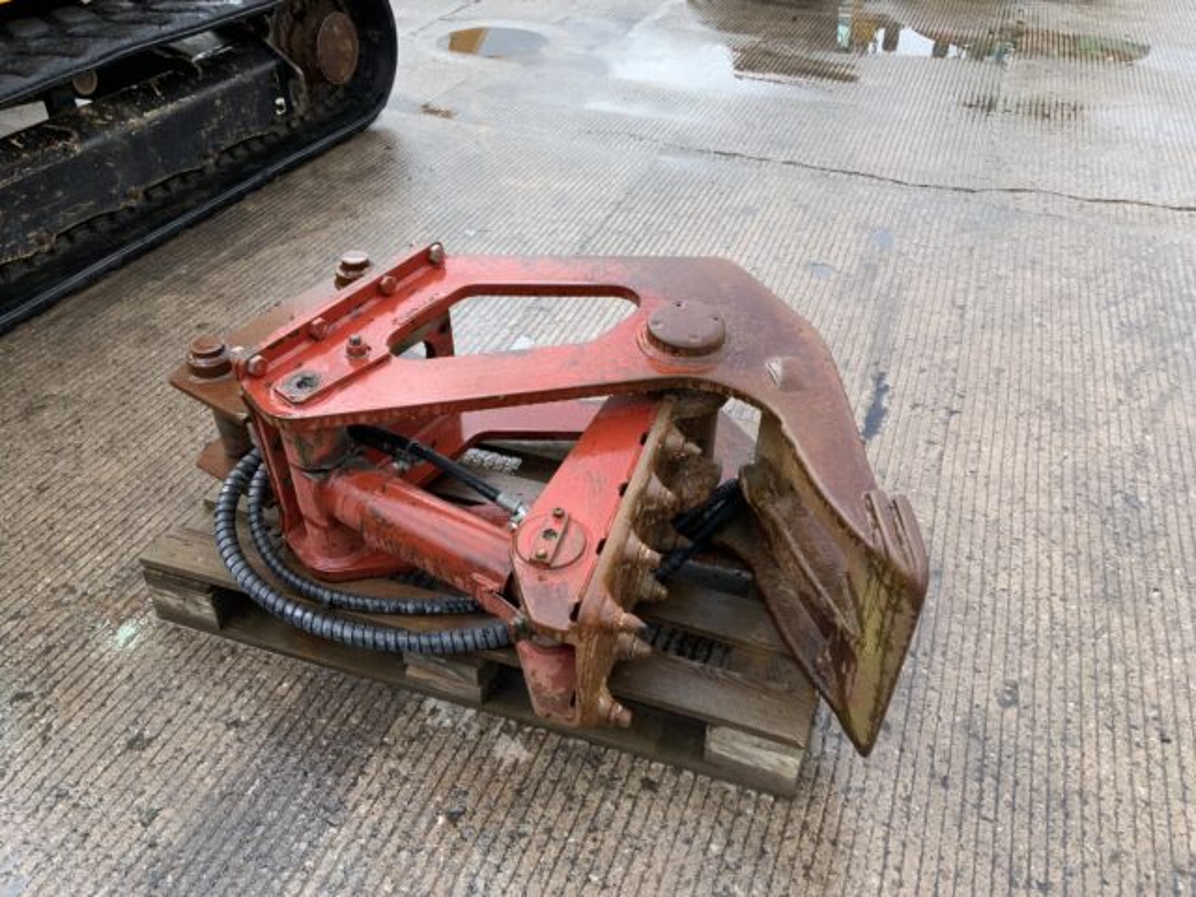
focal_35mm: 29
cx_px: 598
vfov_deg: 48.2
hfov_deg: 61.7
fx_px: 1002
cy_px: 448
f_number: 1.8
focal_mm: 3
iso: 16
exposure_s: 1/419
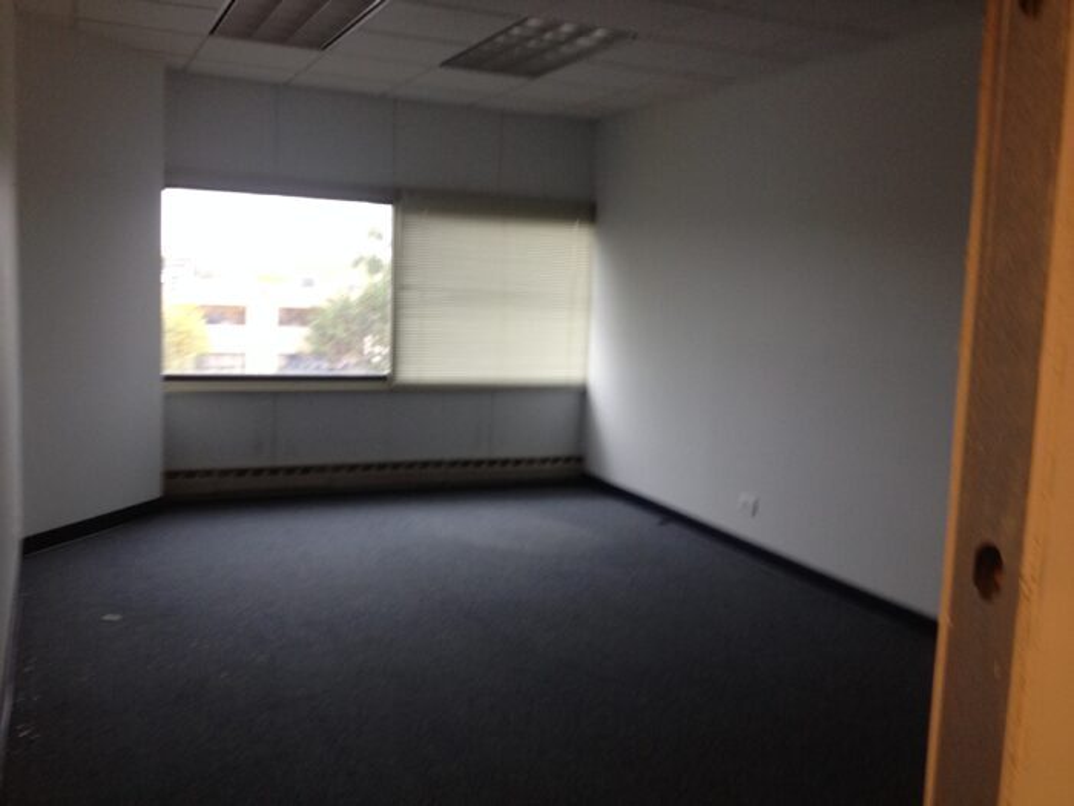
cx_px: 537
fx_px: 1086
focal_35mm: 35
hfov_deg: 52.6
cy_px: 403
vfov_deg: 40.7
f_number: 2.4
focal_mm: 4.28
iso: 100
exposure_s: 1/20
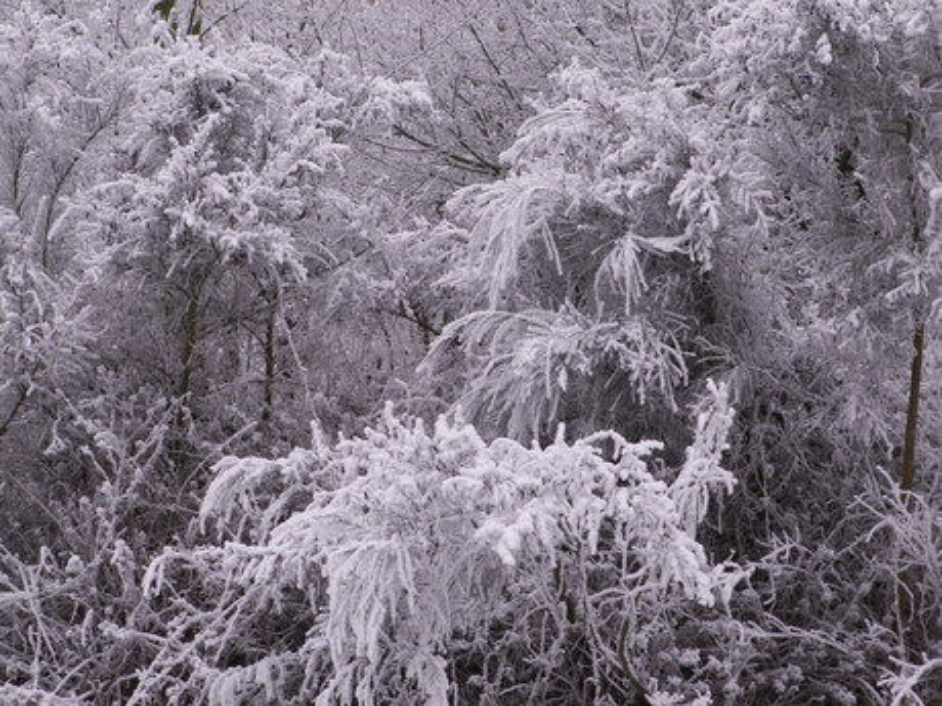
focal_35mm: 138
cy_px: 353
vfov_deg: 10.7
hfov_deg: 14.3
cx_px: 471
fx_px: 3755
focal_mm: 22.64
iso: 50
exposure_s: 1/60
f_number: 5.6
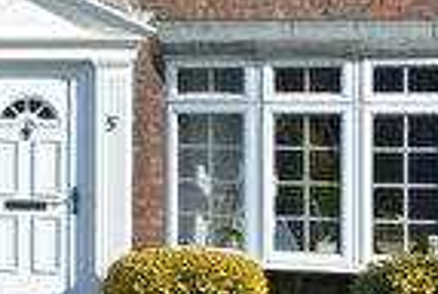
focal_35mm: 127
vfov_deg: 10.8
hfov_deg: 13.2
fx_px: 1548
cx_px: -518
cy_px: 115
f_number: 14
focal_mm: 26
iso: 400
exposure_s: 1/200
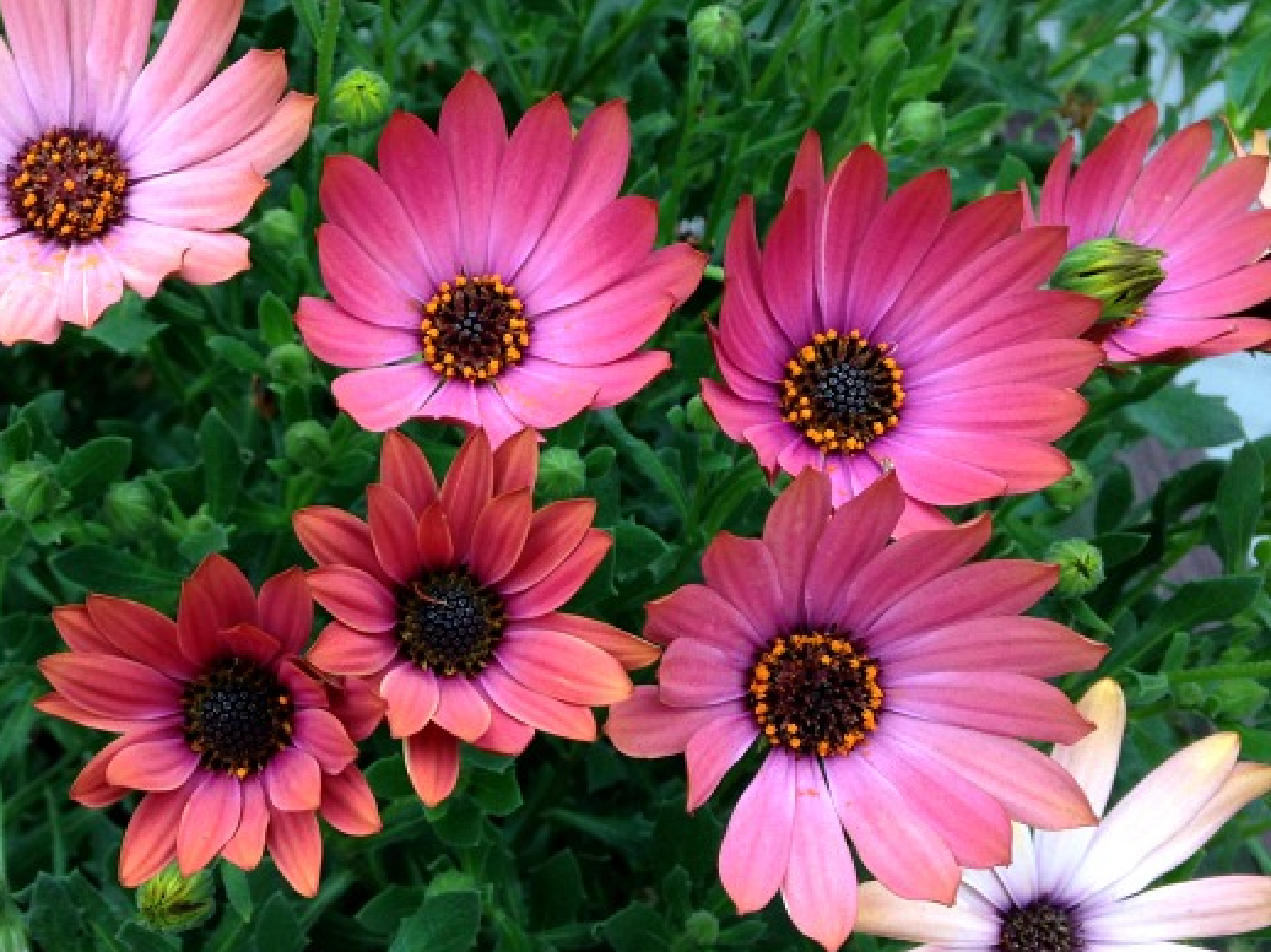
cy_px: 594
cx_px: 329
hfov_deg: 36.7
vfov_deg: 28.4
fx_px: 1872
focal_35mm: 51
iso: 50
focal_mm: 4.12
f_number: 2.4
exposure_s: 1/120
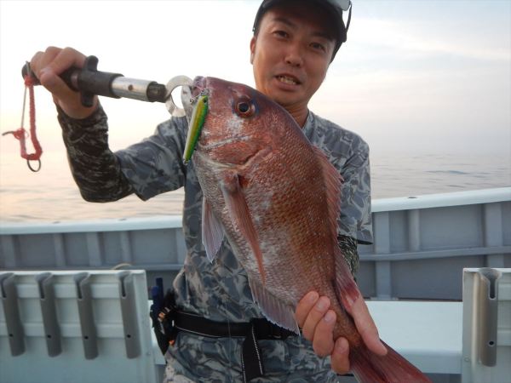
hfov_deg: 71.6
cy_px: 192
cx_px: 256
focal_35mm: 24
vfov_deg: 56.8
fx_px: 354
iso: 125
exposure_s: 1/160
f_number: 2.8
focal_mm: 4.3
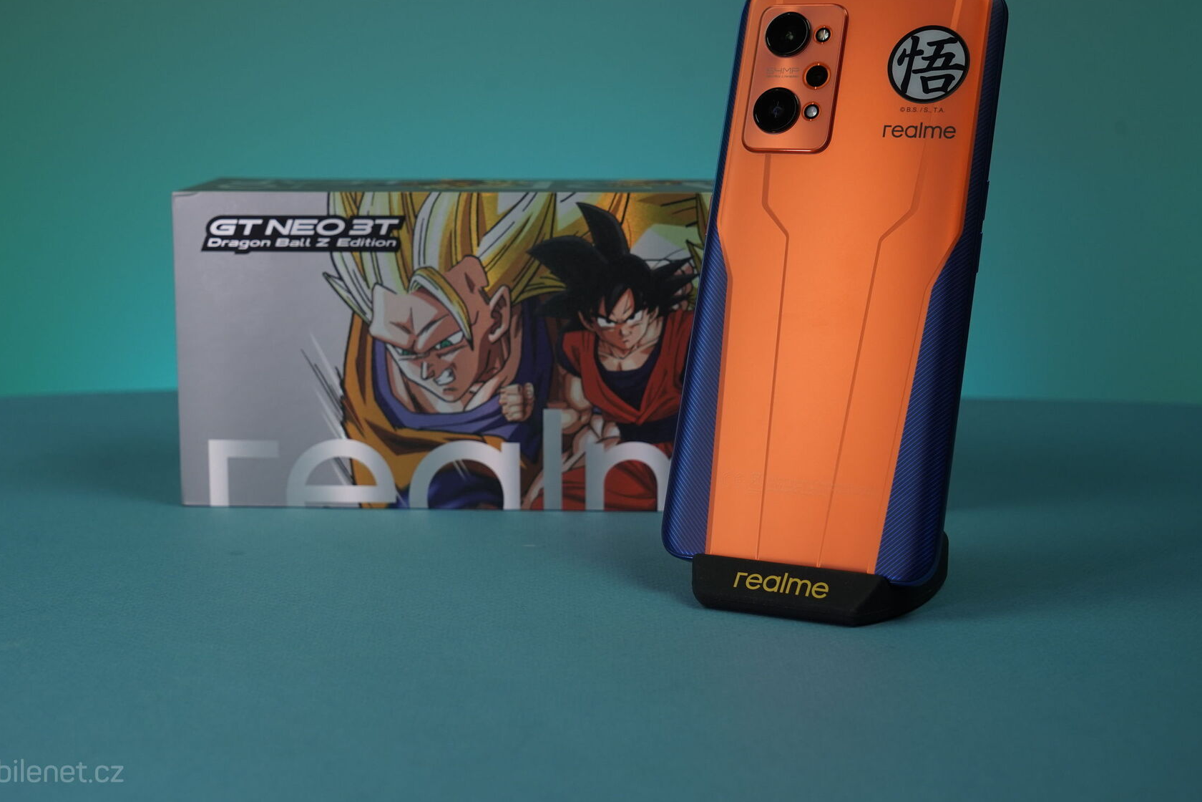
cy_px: 357
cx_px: 556
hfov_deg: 35.6
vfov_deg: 24.2
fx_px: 1870
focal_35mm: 56
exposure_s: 1/160
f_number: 8
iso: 800
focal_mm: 49
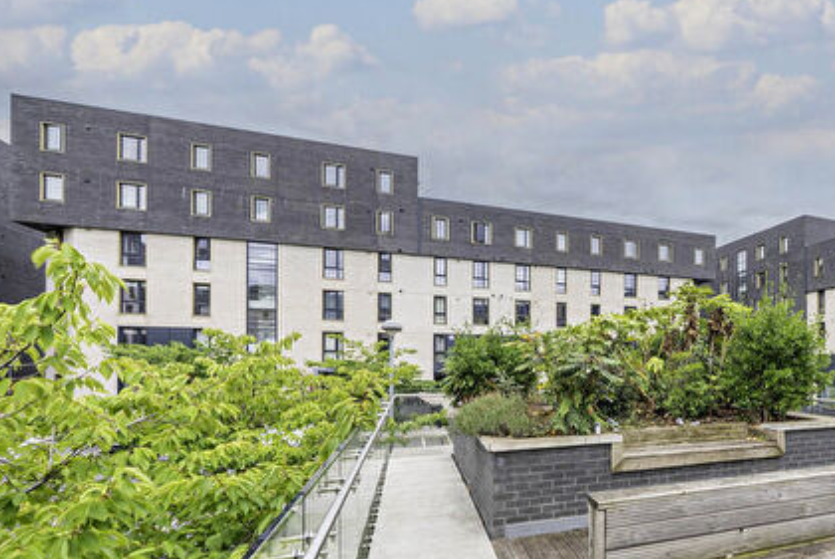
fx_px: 464
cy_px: 362
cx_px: 636
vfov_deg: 60.9
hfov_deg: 77.1
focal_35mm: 20
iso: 80
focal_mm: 12
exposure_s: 1/80
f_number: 11
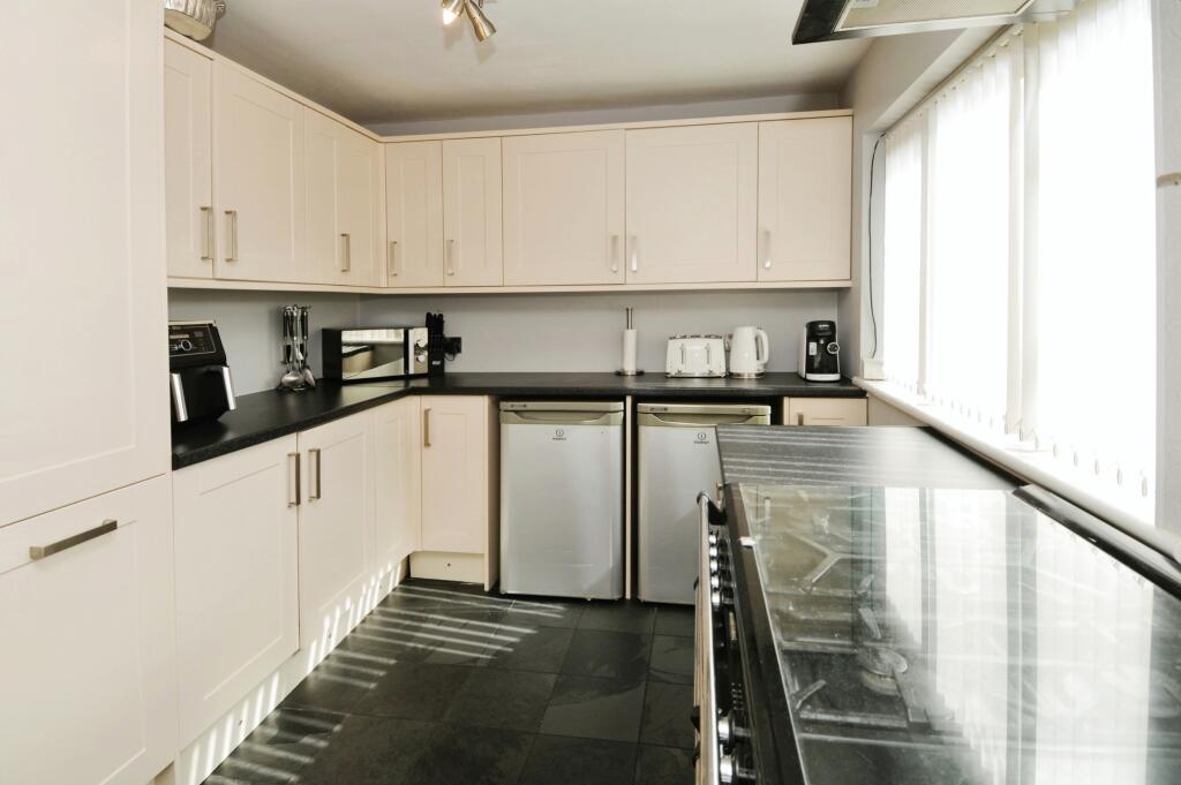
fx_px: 590
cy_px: 392
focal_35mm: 18
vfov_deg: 67.3
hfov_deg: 90.0
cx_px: 590
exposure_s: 1/50
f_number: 7.1
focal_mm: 12
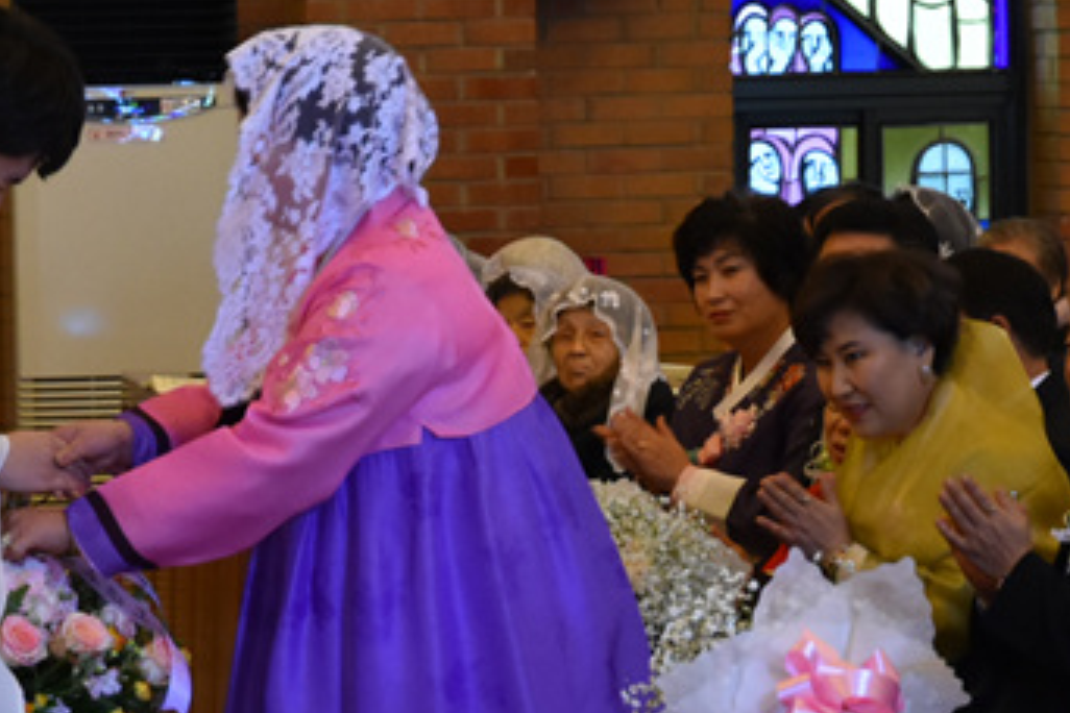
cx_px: -147
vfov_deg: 6.4
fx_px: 6390
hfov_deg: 9.5
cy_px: 579
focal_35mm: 215
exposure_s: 1/60
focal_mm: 48
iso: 1000
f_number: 5
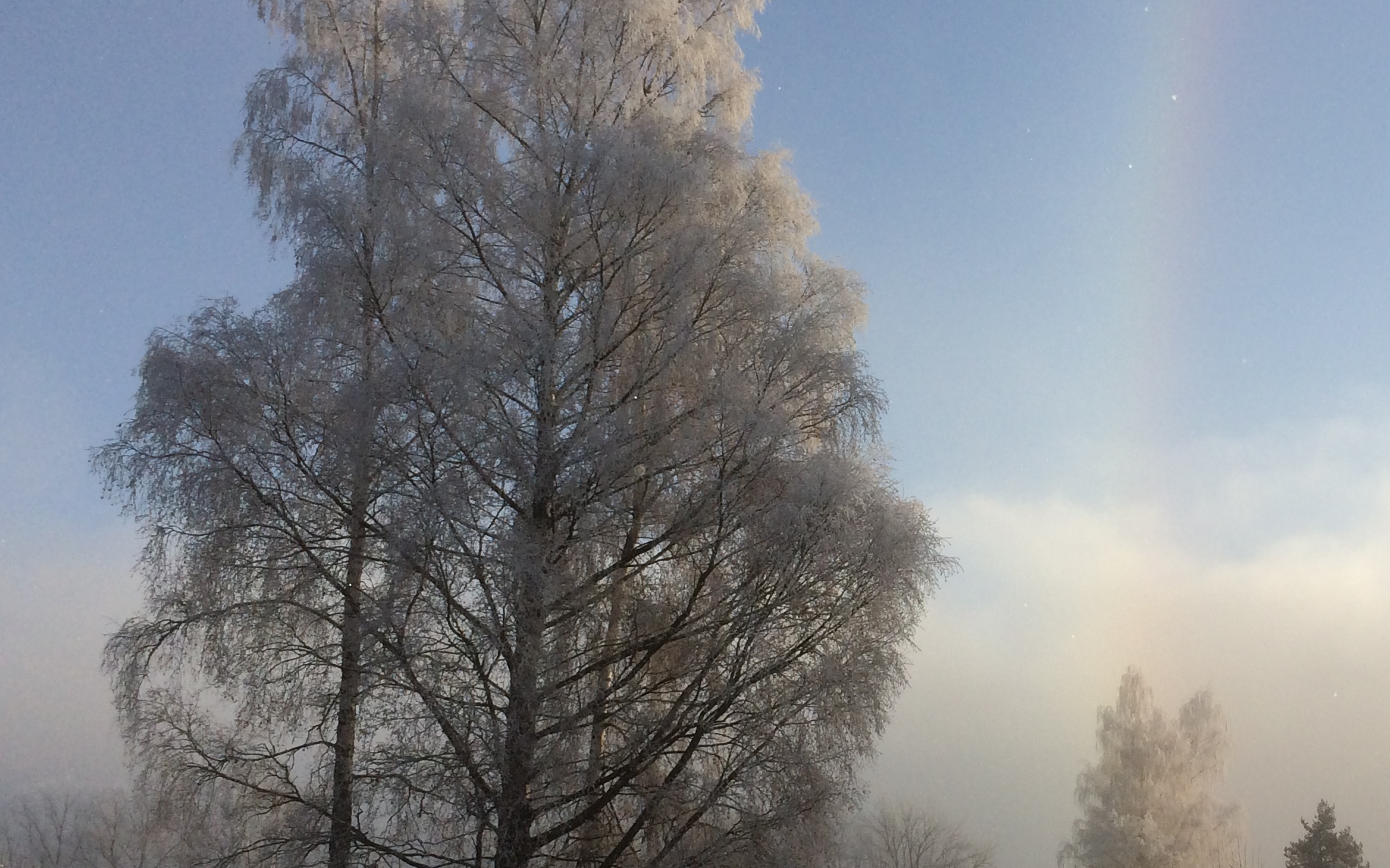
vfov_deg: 24.4
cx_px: 1018
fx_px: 2008
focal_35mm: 53
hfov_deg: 37.4
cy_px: 486
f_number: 2.2
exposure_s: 1/2415
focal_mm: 4.15
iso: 32
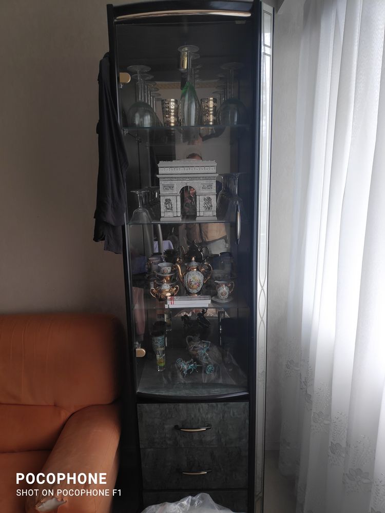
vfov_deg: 81.7
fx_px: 297
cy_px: 256
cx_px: 192
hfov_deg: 66.0
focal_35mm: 20
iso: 100
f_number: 1.9
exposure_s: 1/102
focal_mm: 3.94
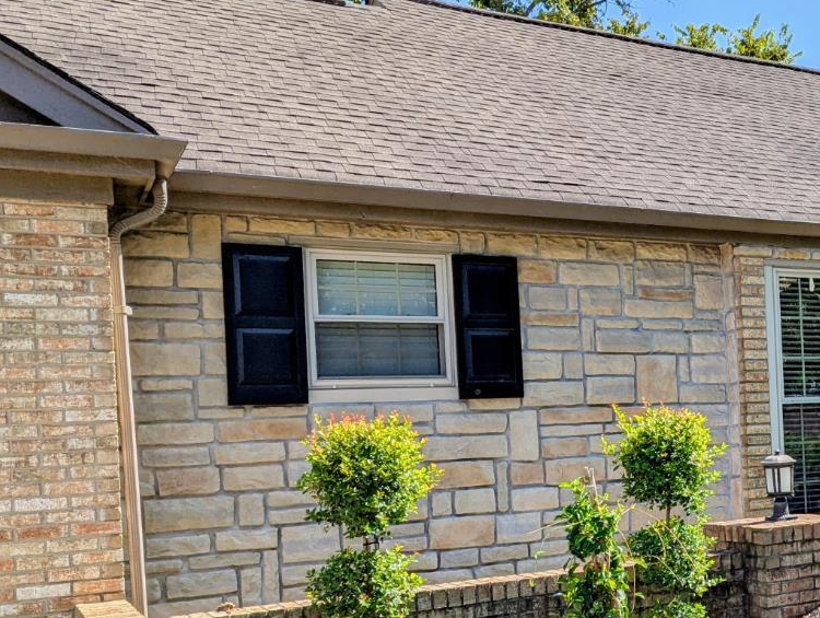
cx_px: 810
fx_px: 1139
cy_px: 412
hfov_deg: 35.9
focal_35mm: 48
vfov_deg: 30.1
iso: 47
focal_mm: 6.81
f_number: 1.85
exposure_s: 1/2058
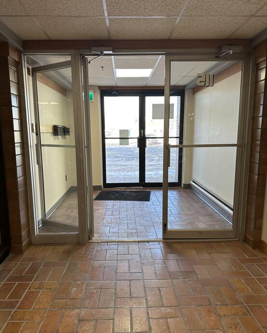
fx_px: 257
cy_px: 174
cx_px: 131
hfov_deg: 54.9
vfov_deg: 66.0
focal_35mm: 26
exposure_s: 1/120
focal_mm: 6.86
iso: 80
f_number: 1.78
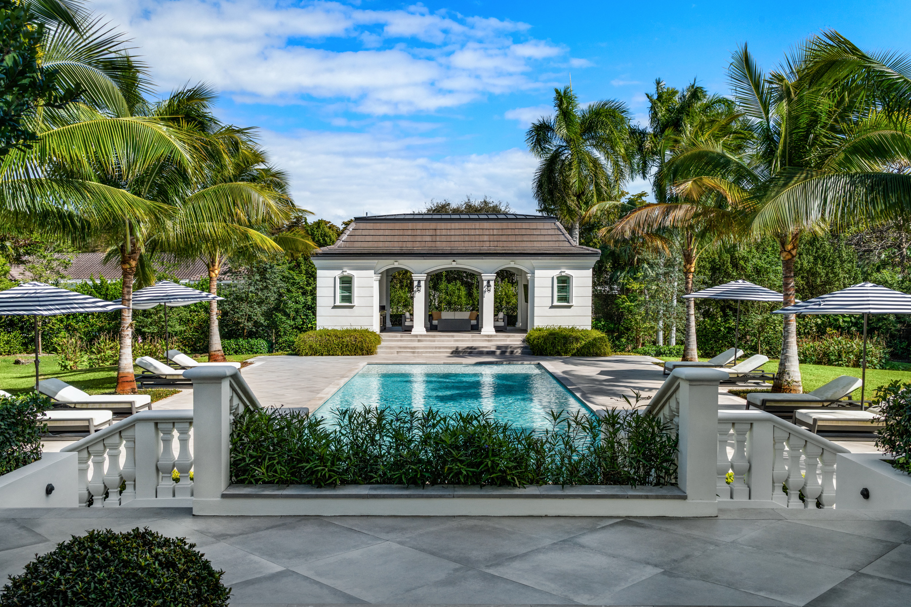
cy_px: 304
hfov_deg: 60.3
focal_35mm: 31
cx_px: 456
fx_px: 784
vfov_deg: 42.3
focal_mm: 31
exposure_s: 1/250
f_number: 11
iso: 320
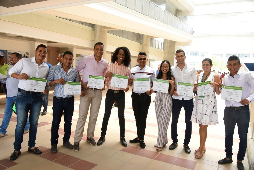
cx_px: 127
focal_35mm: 28
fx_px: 198
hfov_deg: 65.5
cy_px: 85
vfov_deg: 46.4
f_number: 5
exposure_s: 1/320
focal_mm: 28
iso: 1000
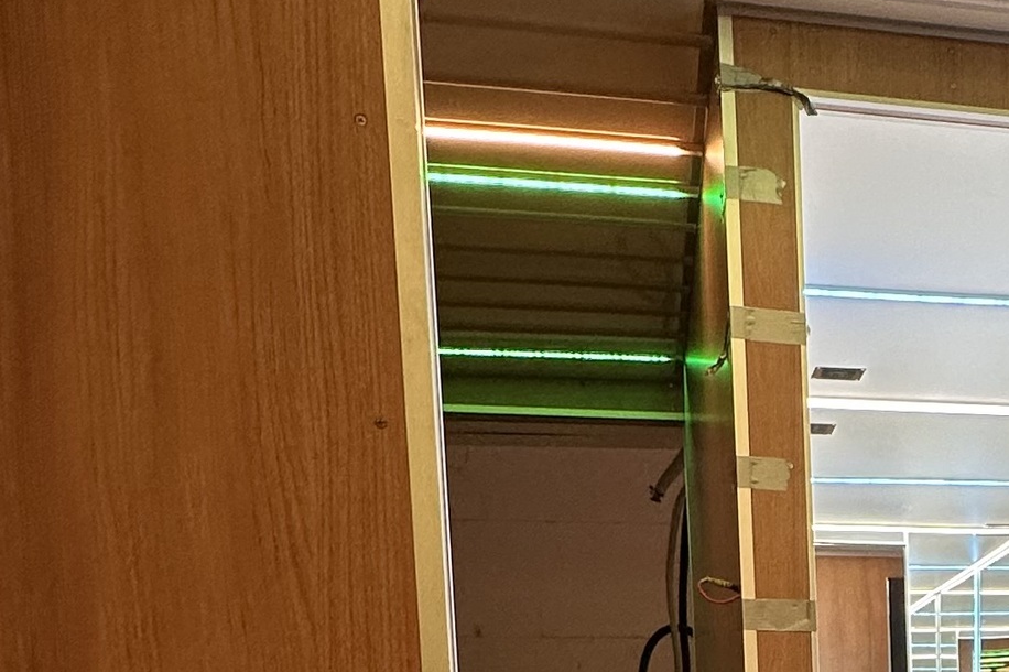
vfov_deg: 22.3
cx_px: 1060
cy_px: 923
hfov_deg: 33.6
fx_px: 1485
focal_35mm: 53
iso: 80
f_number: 2.2
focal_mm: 2.22
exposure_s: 1/99
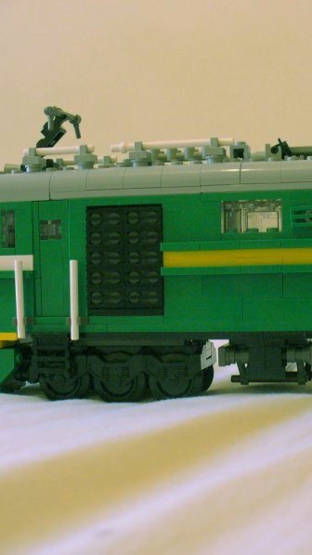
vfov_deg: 38.5
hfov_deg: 21.8
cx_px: 266
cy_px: 277
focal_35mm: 54
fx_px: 794
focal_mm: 6.1
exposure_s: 1/8
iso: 200
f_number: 2.8
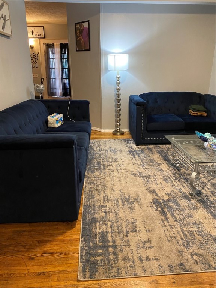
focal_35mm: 26
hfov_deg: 53.1
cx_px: 108
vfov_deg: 67.3
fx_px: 216
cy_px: 144
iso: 500
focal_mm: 4.25
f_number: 1.8
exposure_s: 1/60
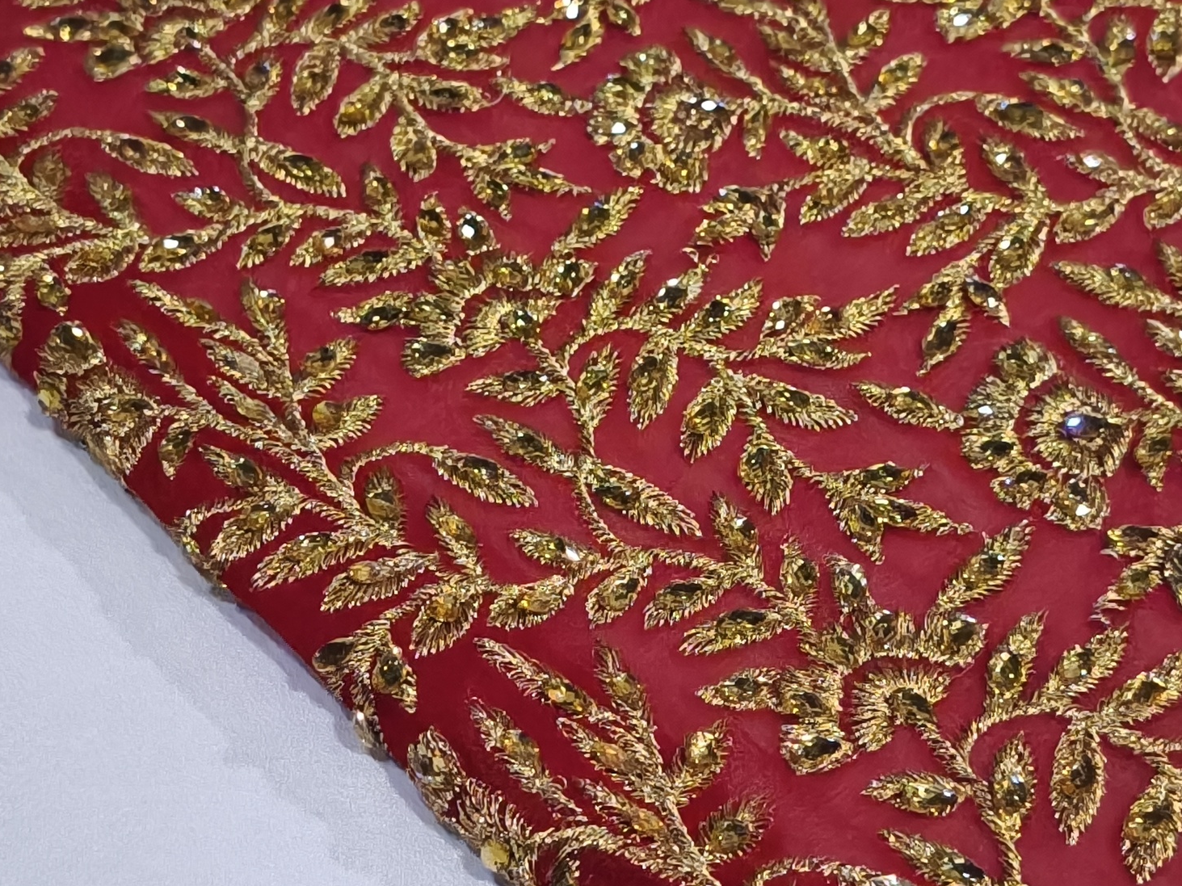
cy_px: 456
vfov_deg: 21.0
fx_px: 2390
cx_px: 584
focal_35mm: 70
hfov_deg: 27.8
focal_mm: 6.57
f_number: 1.6
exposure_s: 1/6400
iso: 5000
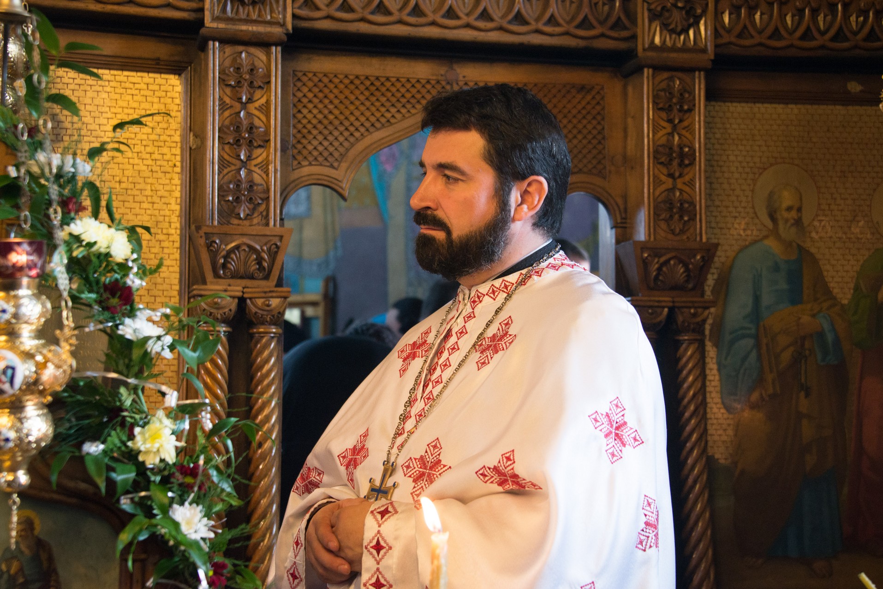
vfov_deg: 24.2
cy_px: 294
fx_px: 1374
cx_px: 442
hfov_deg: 35.6
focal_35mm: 56
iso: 1250
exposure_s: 1/50
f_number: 4.5
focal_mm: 56
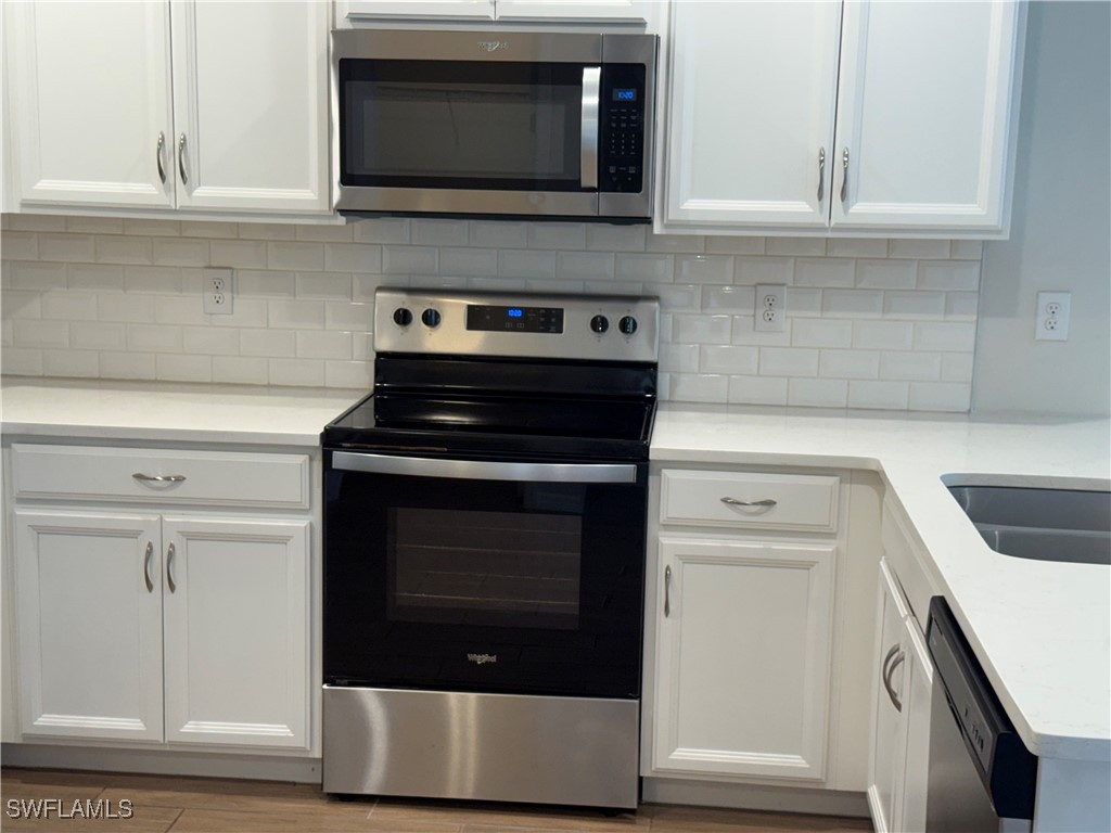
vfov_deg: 30.3
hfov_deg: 39.7
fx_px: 1541
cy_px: 416
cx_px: 556
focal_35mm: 48
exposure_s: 1/60
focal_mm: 6.76
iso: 100
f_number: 1.78
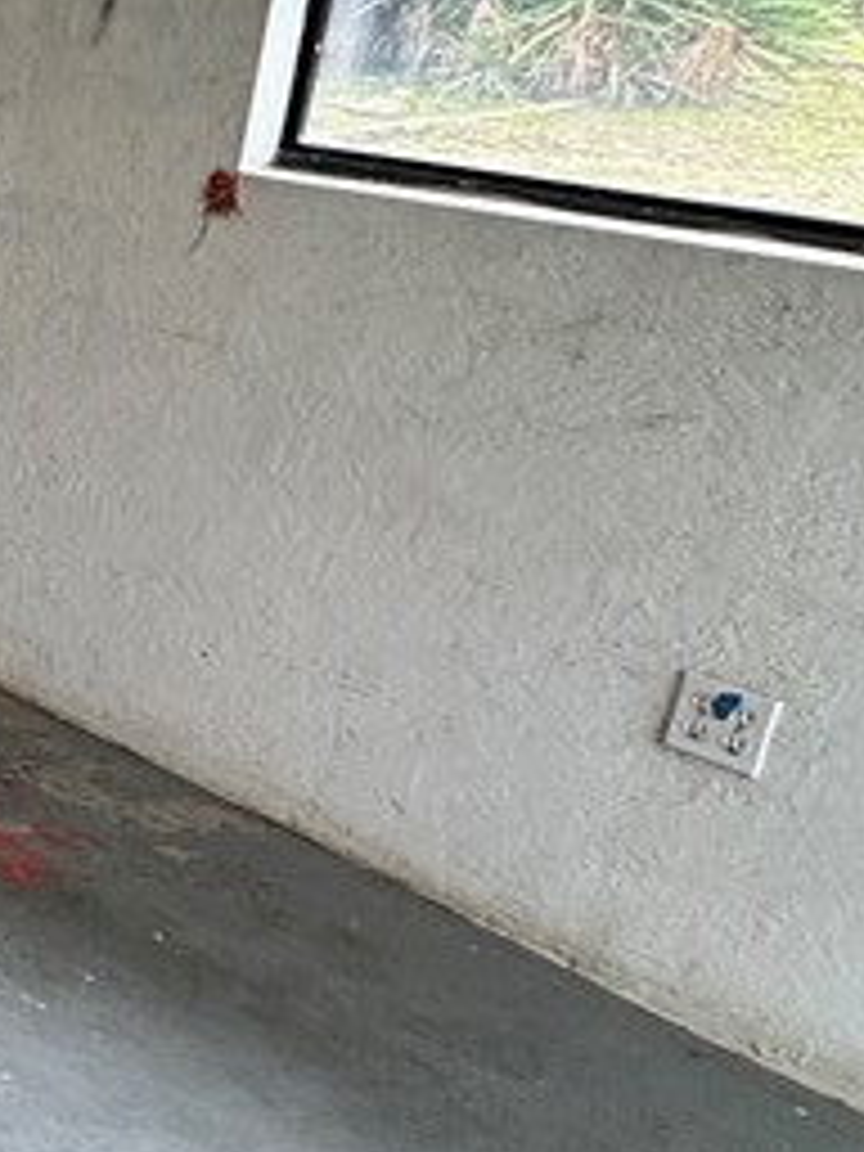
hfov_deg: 18.4
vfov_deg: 34.3
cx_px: -819
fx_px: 1864
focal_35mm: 56
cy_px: 531
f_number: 2.2
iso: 125
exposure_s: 1/120
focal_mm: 2.22
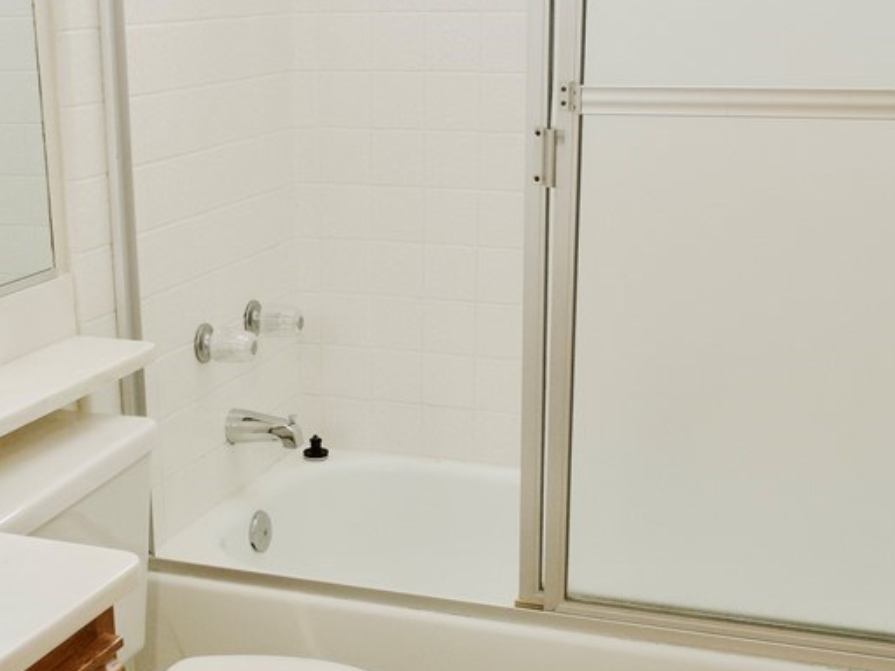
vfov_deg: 24.3
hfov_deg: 32.1
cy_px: 453
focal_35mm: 60
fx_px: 1551
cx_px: 362
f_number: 5.6
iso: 500
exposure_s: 1/15
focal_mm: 14
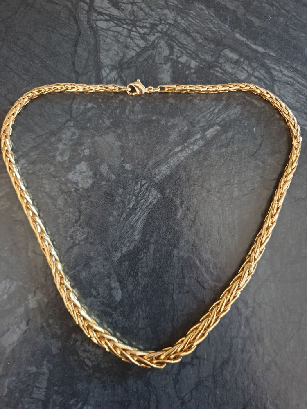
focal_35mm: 26
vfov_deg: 67.3
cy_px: 204
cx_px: 154
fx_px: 307
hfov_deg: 53.1
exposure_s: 1/10
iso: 250
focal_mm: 4.3
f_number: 1.5
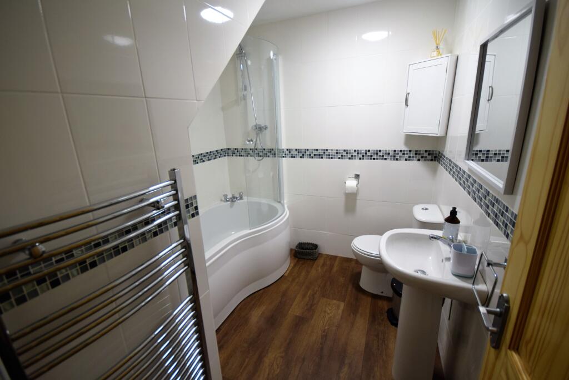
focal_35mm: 15
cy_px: 190
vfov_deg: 77.3
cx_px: 284
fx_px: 237
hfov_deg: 100.4
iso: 800
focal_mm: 10
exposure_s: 1/60
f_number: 4
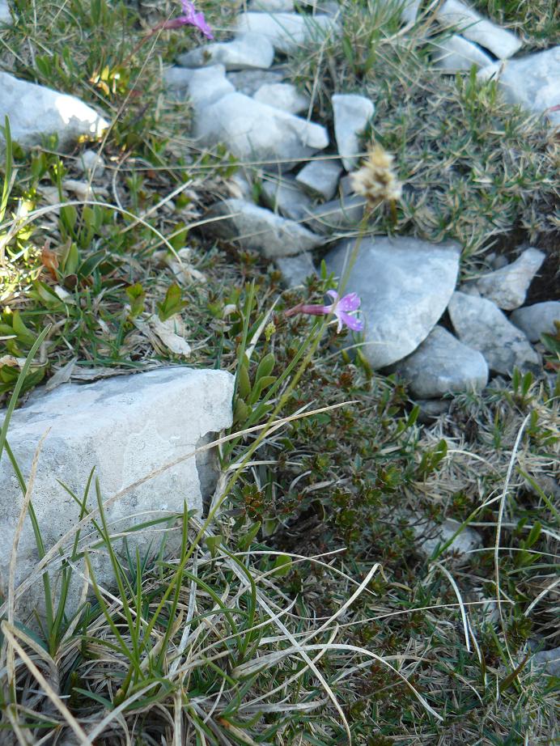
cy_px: 373
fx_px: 776
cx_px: 280
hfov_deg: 39.7
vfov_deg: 51.3
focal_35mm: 36
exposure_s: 1/125
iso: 100
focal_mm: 6
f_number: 2.8
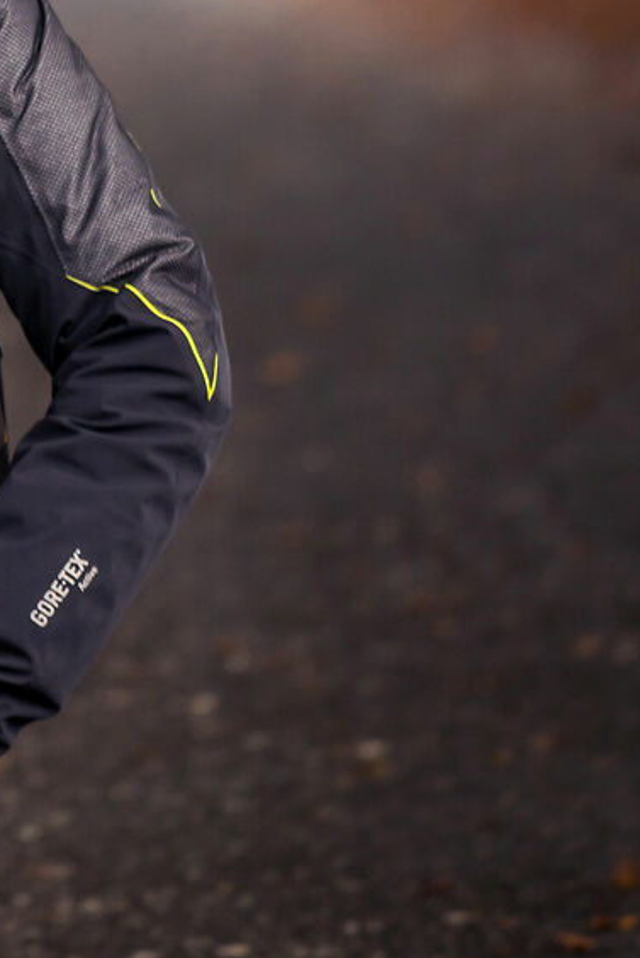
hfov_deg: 1.7
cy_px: -615
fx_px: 20947
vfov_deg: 2.6
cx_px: -538
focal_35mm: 787
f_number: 4
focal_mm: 185
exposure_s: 1/125
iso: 400
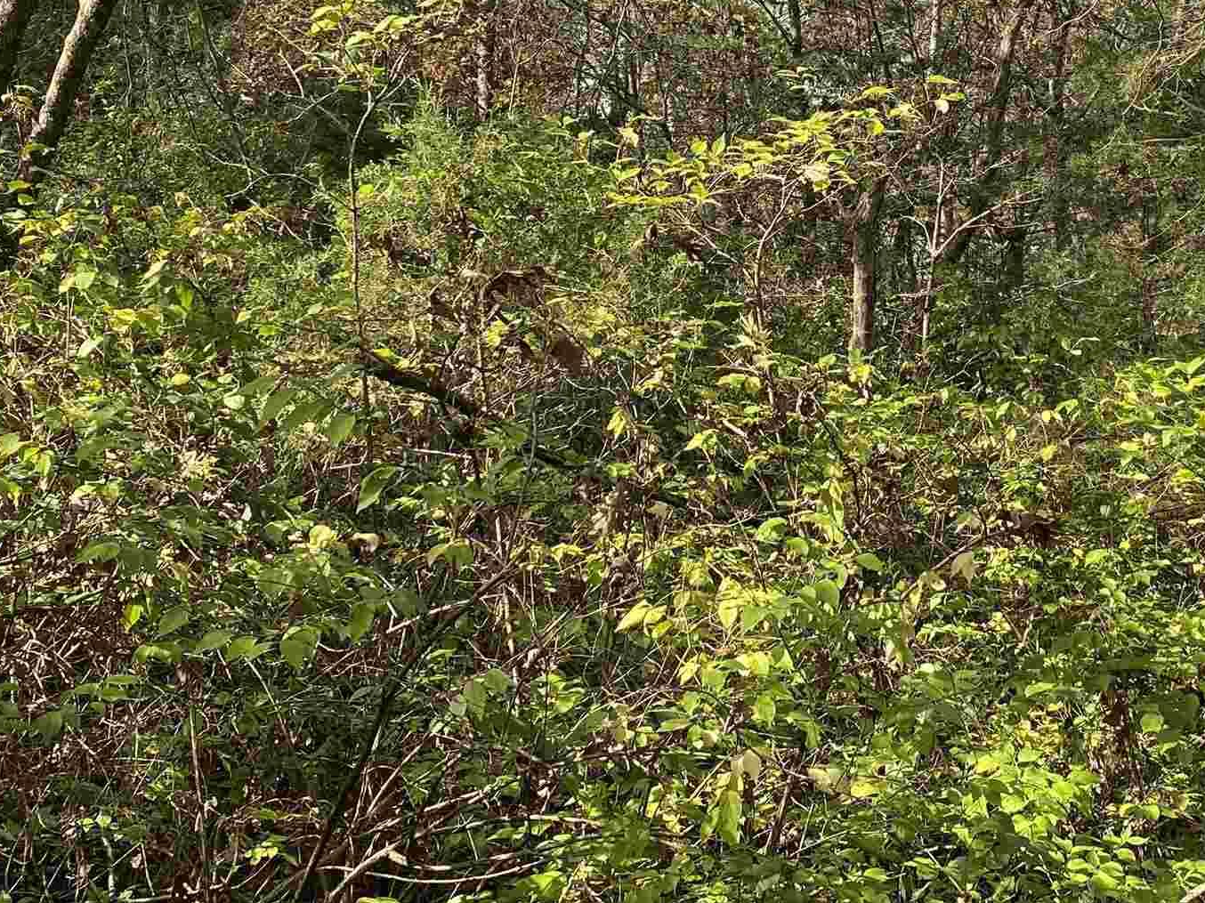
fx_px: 2053
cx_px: 744
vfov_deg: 24.2
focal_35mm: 59
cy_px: 121
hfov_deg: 32.6
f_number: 1.8
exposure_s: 1/666
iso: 32
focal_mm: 4.25
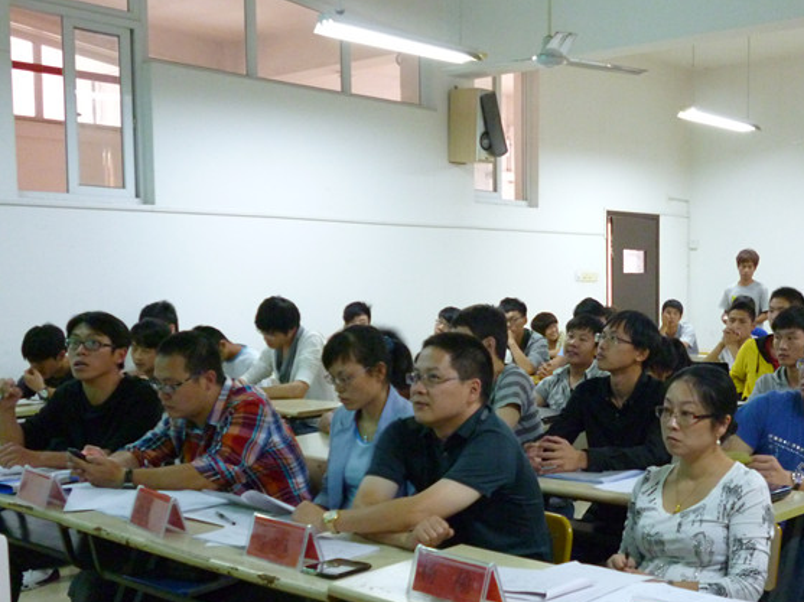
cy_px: 384
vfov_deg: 31.3
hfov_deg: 40.4
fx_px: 1068
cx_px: 576
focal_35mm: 46
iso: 400
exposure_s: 1/15
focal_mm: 5.7
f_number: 3.3
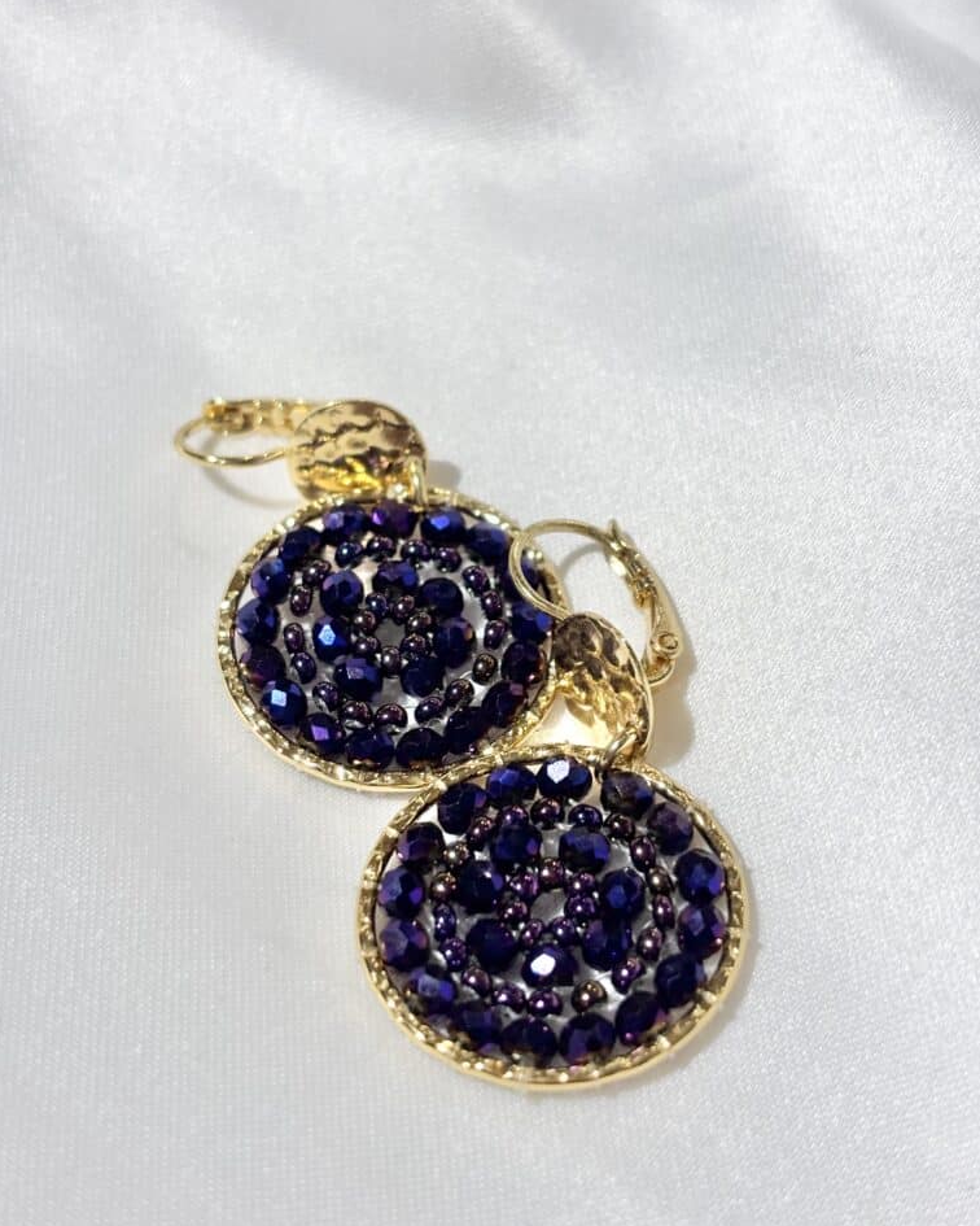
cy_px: 618
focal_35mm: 55
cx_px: 491
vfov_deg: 34.2
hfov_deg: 27.6
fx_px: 1994
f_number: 1.6
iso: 32
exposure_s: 1/254
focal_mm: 5.96
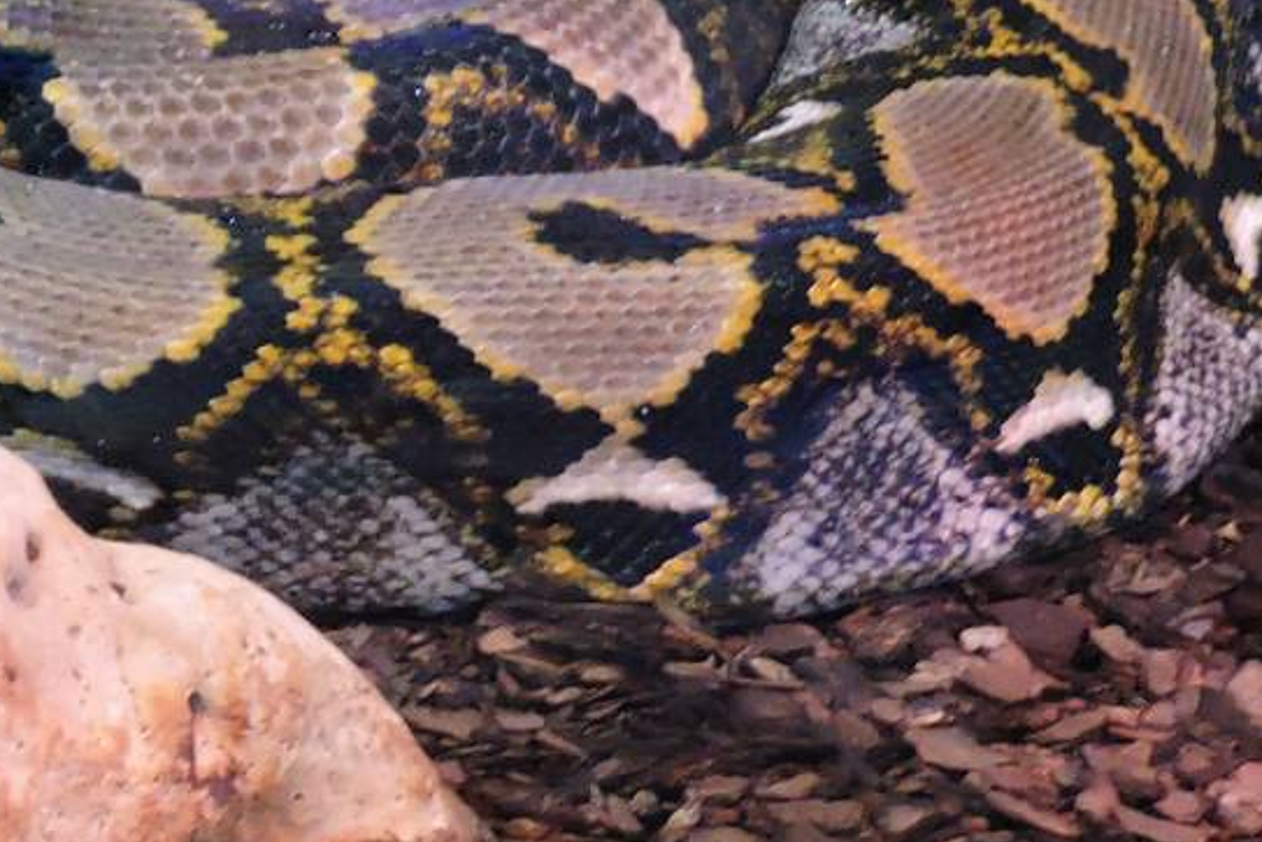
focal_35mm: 230
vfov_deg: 6.0
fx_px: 8062
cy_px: 160
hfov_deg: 8.8
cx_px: -516
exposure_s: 1/15
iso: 800
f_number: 3.9
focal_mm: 13.4
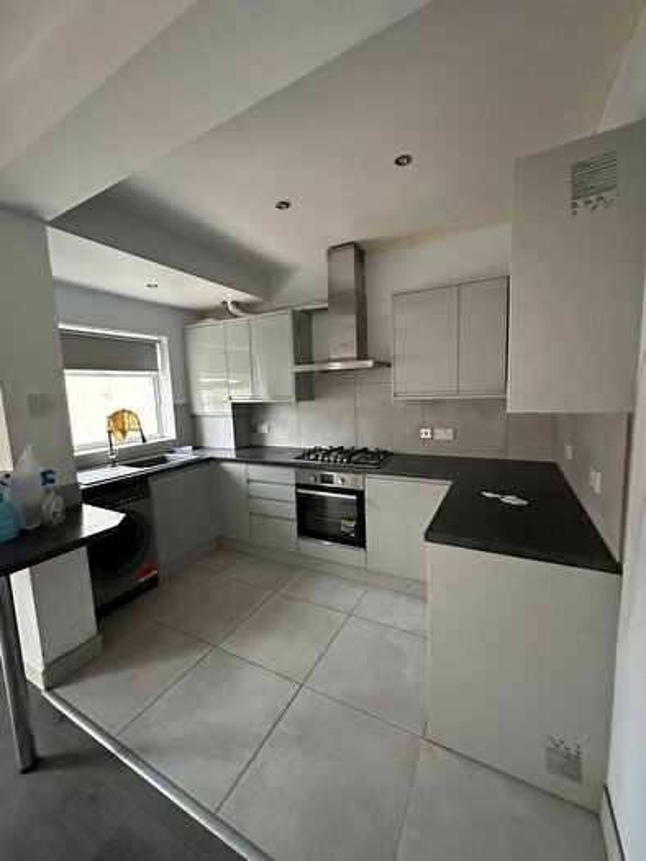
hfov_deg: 85.7
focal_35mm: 14
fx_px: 348
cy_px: 430
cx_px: 323
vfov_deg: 102.1
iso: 1250
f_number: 2.2
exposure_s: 1/45
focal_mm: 2.22
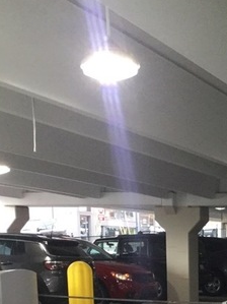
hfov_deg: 17.1
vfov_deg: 21.5
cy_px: 387
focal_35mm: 83
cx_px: 254
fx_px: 726
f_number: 2.4
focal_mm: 3.3
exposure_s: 1/30
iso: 40
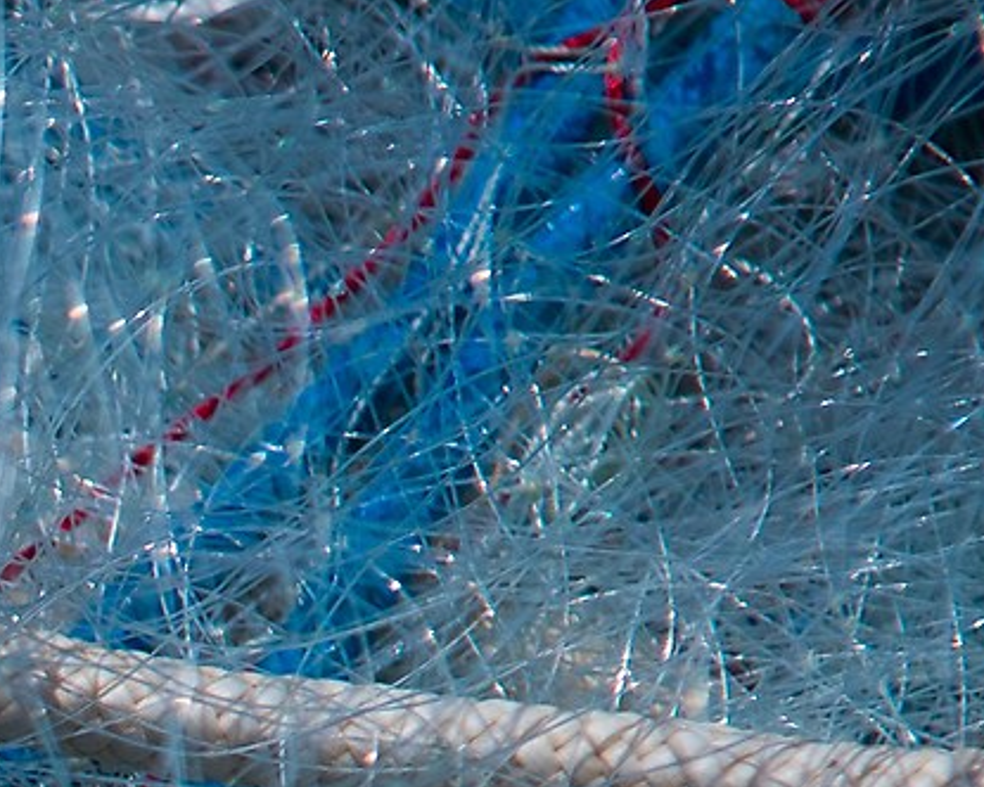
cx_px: -1437
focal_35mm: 1032
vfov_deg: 1.5
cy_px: 1646
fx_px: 30055
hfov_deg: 1.9
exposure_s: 1/750
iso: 200
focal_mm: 190
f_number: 8
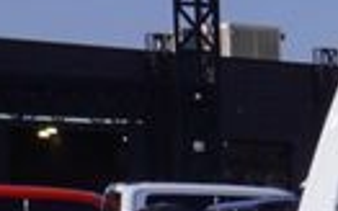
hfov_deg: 6.4
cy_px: 643
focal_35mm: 287
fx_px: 2645
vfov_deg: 4.4
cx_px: 1166
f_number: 11
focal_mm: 24
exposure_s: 1/320
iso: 100
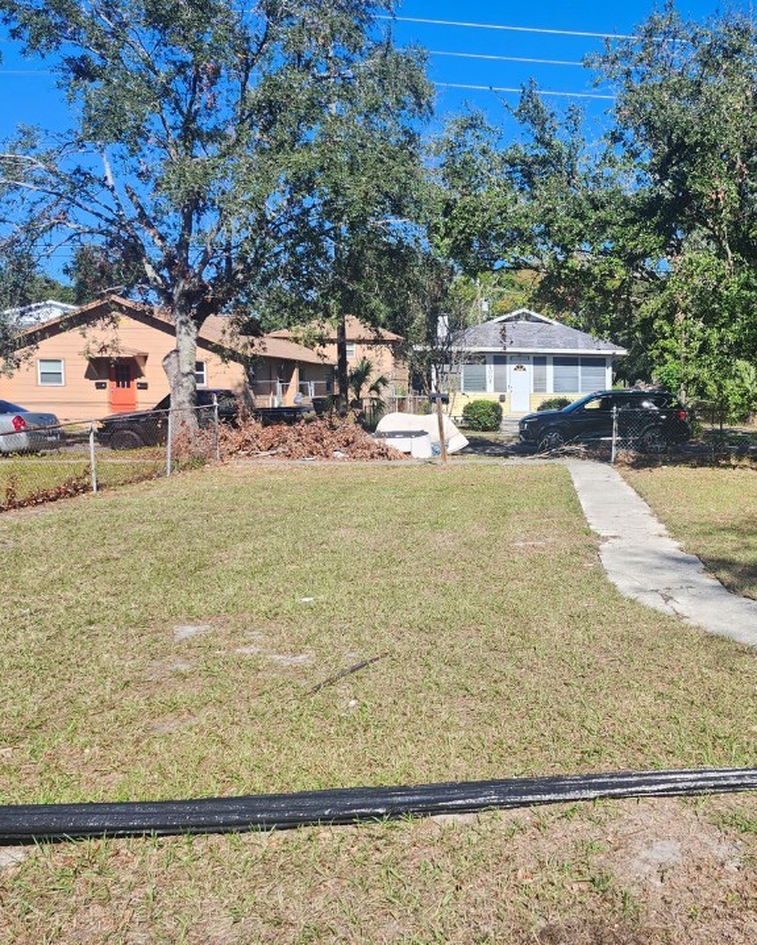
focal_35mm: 32
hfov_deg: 42.9
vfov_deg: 55.6
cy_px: 462
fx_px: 896
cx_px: 645
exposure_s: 1/981
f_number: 1.8
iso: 25
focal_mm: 5.54
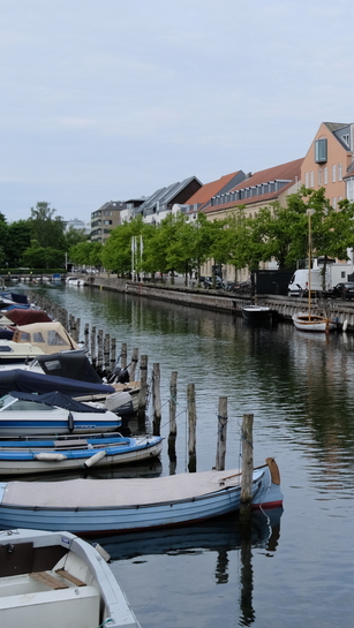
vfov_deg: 35.4
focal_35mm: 59
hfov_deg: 18.8
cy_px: 270
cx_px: 468
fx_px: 983
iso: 160
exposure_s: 1/250
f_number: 5.6
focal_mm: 20
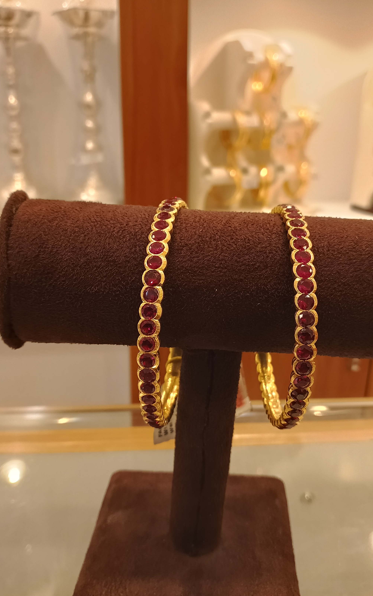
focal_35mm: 29
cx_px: 198
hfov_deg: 43.1
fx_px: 472
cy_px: 295
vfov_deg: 64.6
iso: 100
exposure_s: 1/100
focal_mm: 3.61
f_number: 1.8
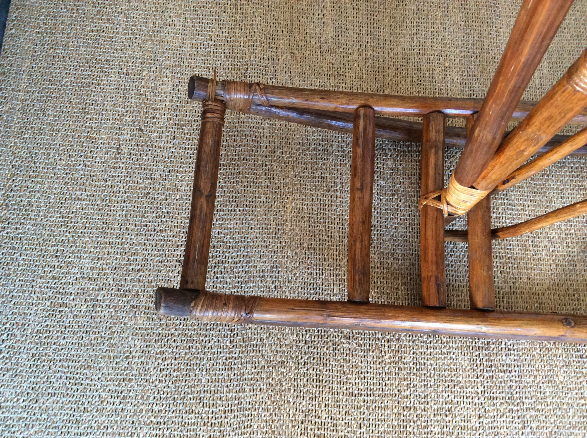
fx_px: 542
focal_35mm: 32
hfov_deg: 56.9
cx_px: 294
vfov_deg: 44.1
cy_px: 219
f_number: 2.4
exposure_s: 1/25
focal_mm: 3.3
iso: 160
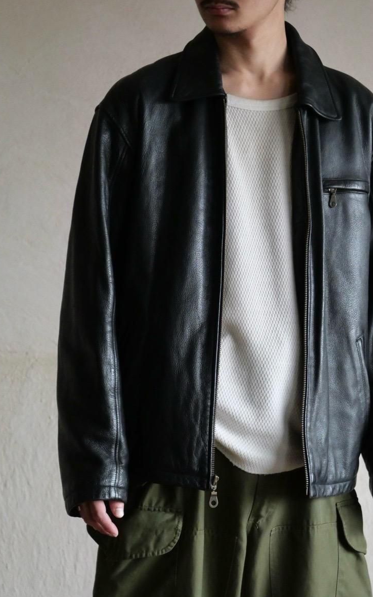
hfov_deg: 12.2
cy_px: 300
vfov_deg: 19.5
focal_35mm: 107
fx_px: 1741
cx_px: 239
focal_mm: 46
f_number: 3.9
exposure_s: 1/30
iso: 3200
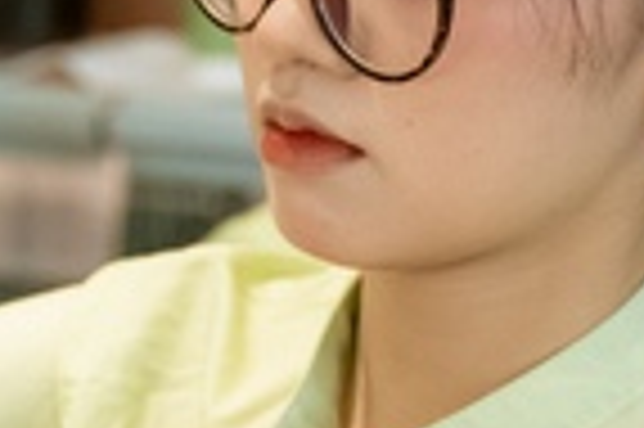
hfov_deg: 9.0
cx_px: -225
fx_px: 4002
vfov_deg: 6.1
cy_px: 214
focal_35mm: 224
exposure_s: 1/250
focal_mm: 50
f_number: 3.2
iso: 1600
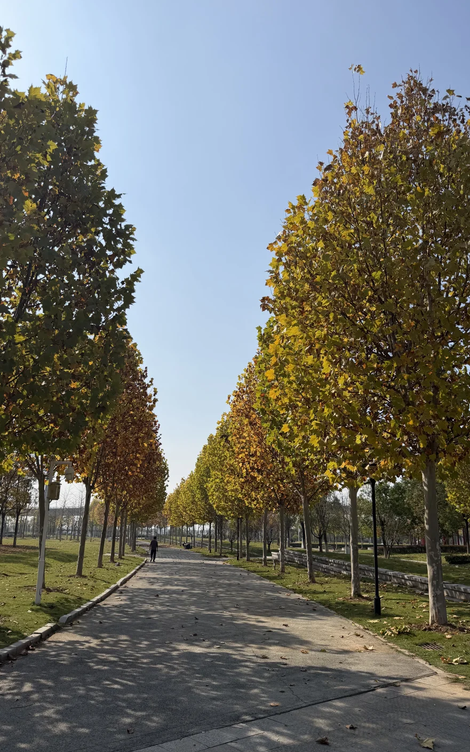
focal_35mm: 26
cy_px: 383
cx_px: 220
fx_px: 533
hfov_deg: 47.6
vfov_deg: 70.4
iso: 80
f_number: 1.78
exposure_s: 1/10309
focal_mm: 6.76
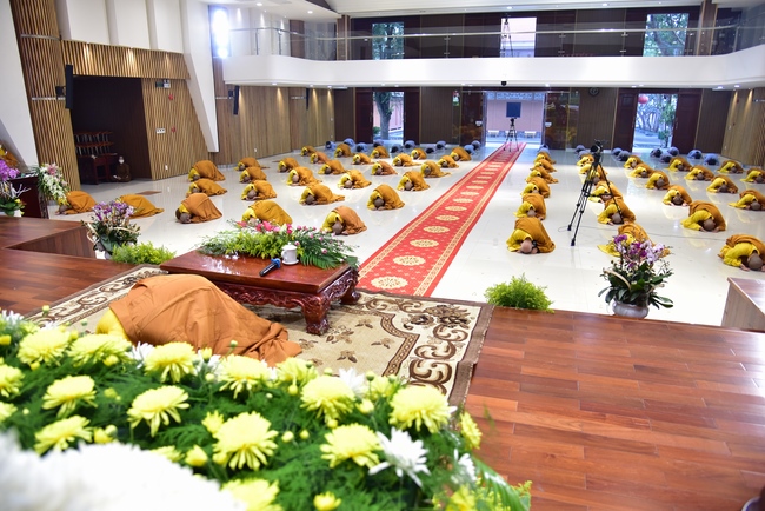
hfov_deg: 73.7
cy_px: 256
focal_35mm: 24
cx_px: 382
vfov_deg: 53.2
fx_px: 510
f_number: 4
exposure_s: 1/80
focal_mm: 24
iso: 1250
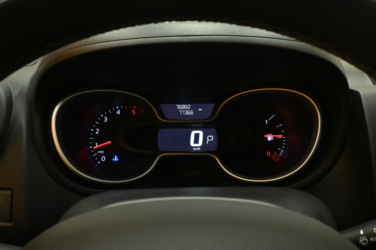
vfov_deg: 35.5
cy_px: 125
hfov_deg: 51.3
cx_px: 188
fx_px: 392
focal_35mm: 38
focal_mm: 25
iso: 8000
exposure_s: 1/40
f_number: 11
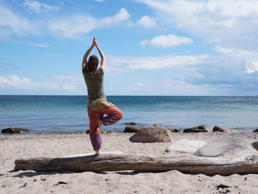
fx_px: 354
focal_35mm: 48
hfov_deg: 40.0
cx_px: 140
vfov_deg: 30.5
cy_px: 96
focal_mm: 29
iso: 100
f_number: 22
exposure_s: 1/50
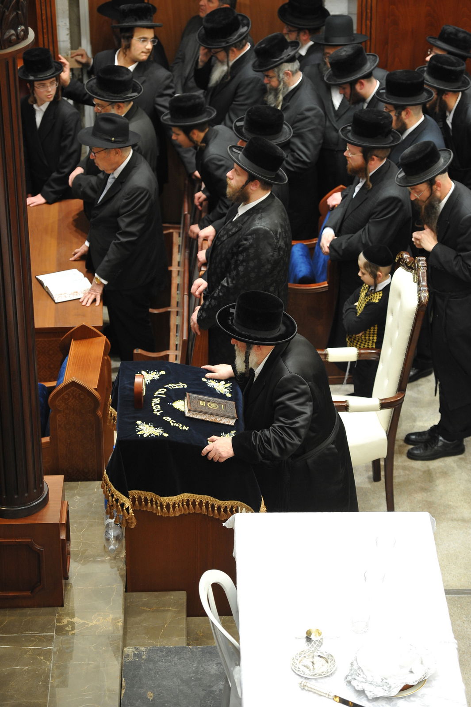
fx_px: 2063
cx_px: 236
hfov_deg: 13.0
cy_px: 354
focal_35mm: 105
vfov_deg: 19.5
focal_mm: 105
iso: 1250
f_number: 3.2
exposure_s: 1/125
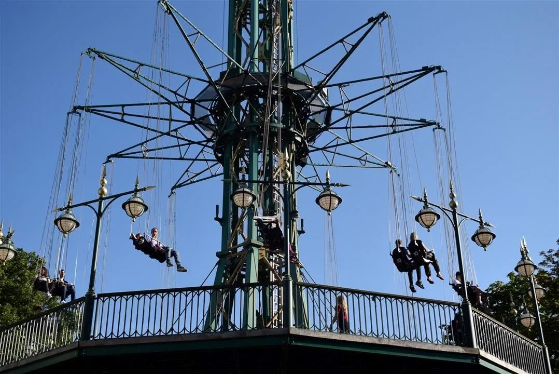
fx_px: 746
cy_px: 187
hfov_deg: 41.1
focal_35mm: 48
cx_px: 280
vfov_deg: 28.1
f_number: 6.3
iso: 400
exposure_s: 1/1600
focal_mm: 32
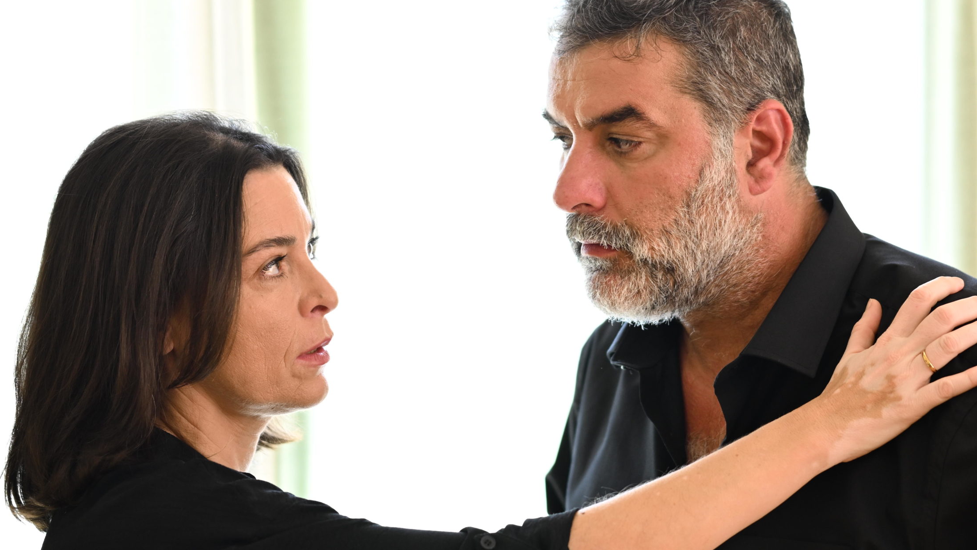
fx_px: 3990
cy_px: 301
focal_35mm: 154
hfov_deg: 14.0
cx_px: 553
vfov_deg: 7.9
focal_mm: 85
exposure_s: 1/200
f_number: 1.8
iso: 500
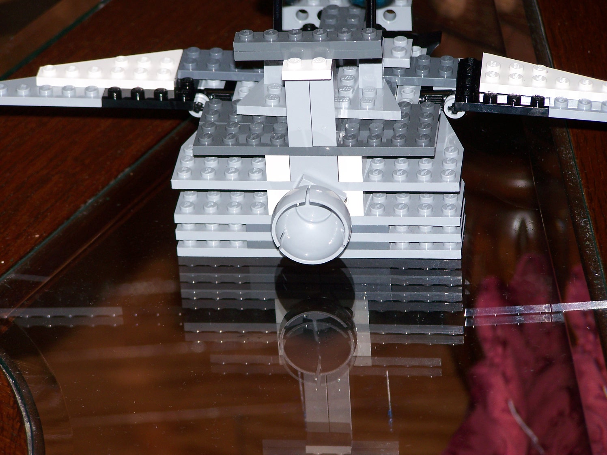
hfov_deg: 11.7
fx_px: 2963
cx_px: 304
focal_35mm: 169
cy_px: 228
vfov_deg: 8.8
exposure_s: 1/125
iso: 80
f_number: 3.2
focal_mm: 28
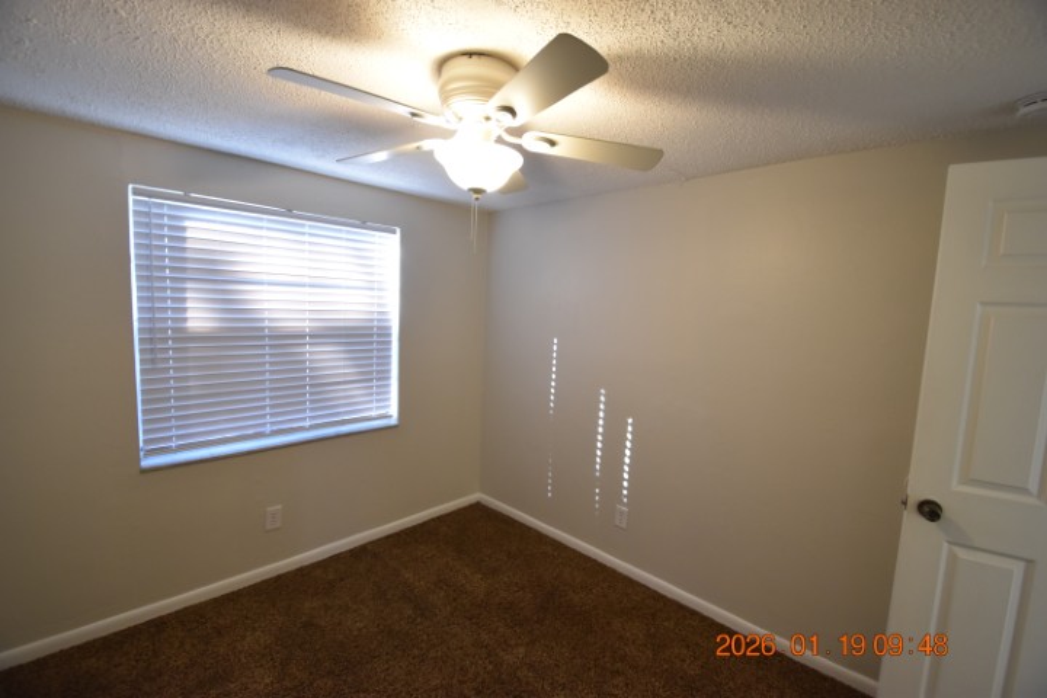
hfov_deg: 100.4
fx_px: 436
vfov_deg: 77.3
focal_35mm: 15
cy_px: 349
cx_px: 524
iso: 800
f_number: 3.5
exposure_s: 1/60
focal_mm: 10
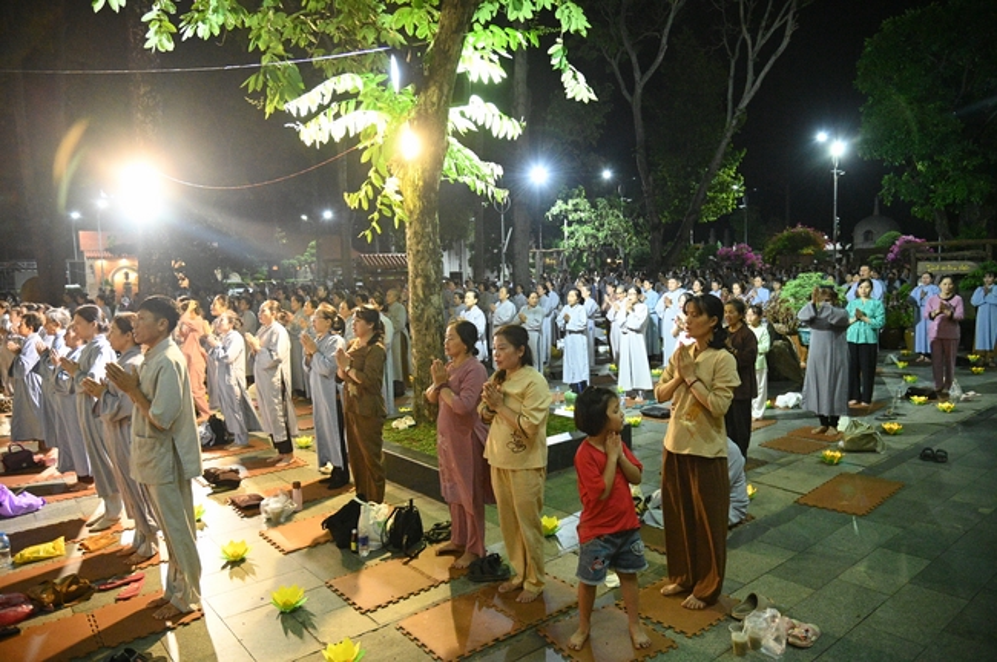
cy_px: 331
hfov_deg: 73.8
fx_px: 664
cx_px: 498
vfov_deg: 53.0
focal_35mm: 24
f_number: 4
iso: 16000
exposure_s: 1/200
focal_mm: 24
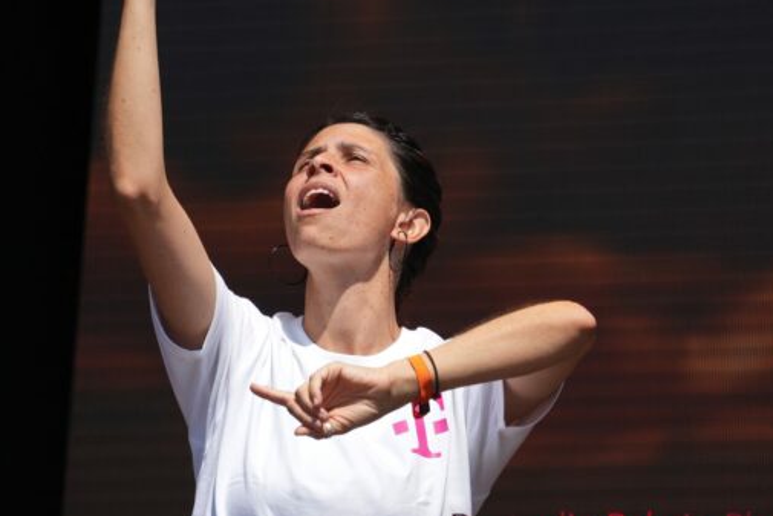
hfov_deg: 5.5
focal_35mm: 372
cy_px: 245
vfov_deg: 3.7
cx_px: 378
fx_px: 7984
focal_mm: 163
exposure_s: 1/400
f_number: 7.1
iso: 100
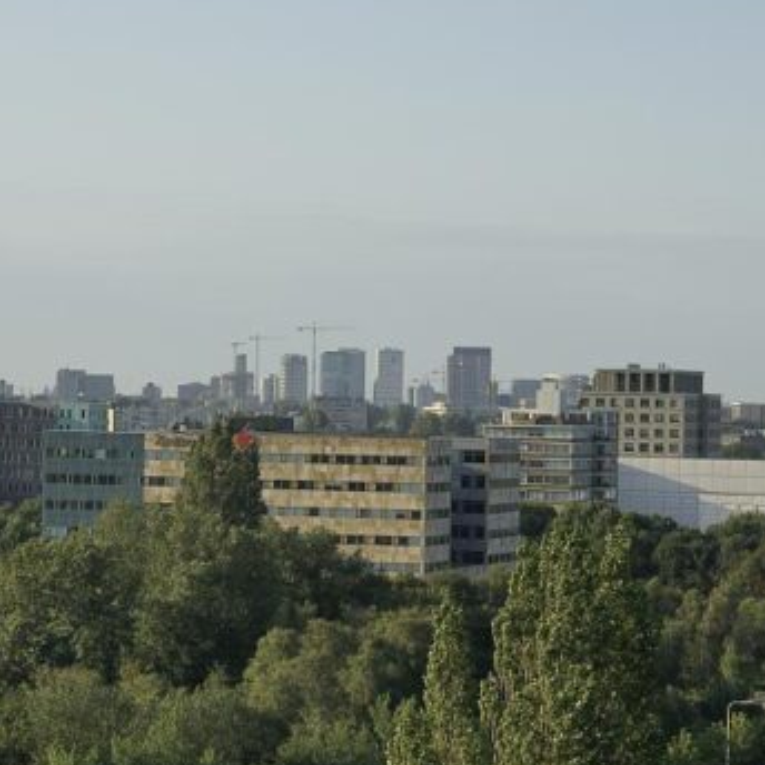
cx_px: 294
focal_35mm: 156
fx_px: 3900
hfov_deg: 11.2
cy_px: 391
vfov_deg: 11.2
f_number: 8
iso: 100
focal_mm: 70
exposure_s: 1/250
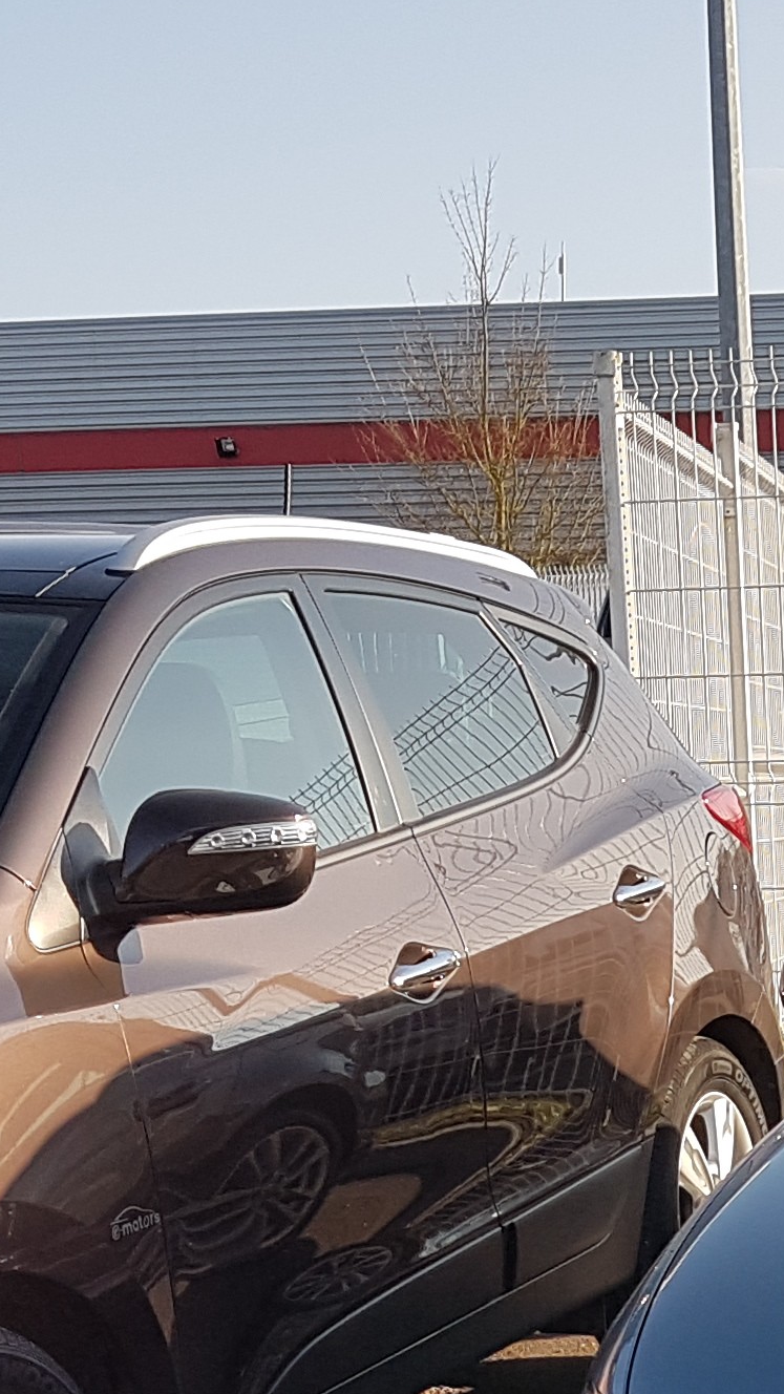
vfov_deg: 23.5
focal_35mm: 86
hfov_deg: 13.6
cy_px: 1460
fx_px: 3178
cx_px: 1016
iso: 40
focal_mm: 4.2
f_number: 1.7
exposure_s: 1/1152
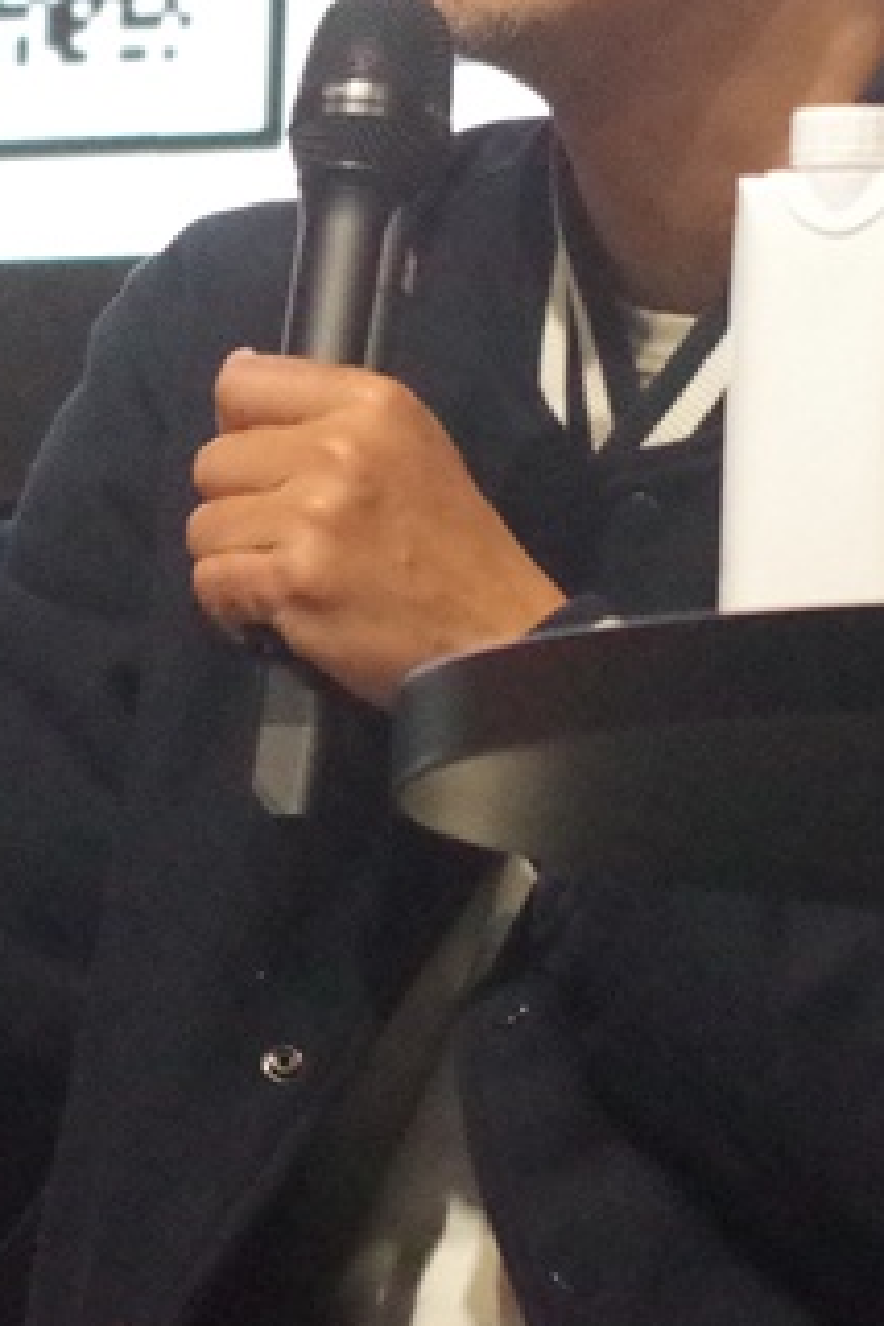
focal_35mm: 306
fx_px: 11270
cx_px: 343
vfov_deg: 6.7
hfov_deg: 4.5
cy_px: -112
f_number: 5.6
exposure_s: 1/250
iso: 6400
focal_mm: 55
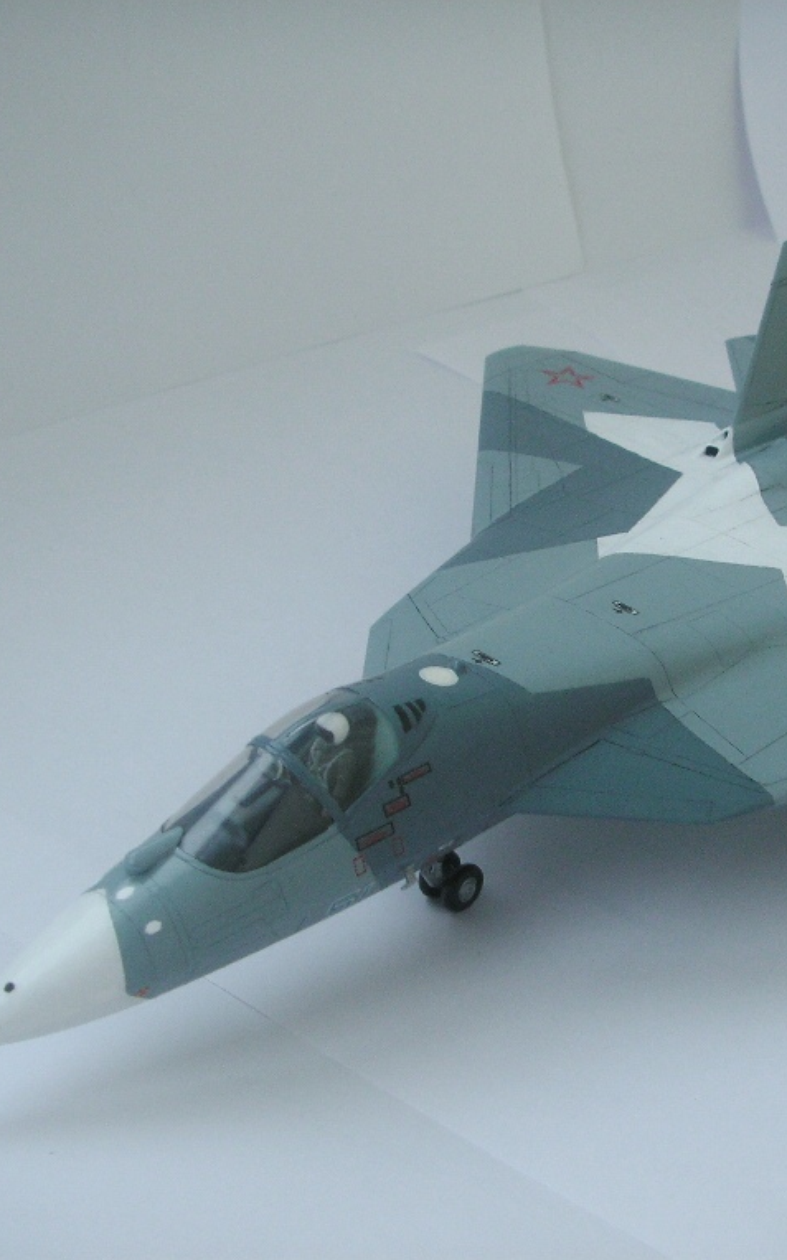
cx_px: 589
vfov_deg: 37.5
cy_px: 630
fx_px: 1855
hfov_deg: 23.7
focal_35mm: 54
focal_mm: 6.3
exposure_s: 1/45
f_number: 3.3
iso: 80
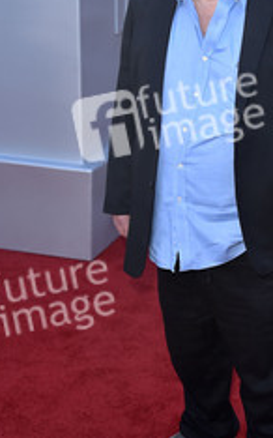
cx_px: 223
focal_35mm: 61
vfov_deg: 33.5
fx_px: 727
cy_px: 212
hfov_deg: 21.0
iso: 320
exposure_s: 1/250
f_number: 6.3
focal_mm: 35
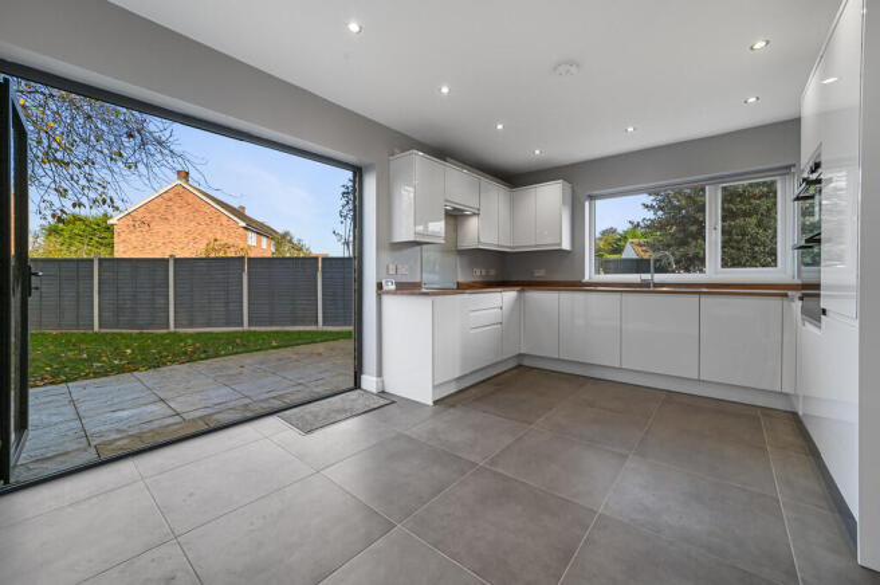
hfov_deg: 104.3
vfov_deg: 81.1
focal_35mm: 14
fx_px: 342
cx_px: 440
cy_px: 292
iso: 400
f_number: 8
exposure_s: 1/13
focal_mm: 14
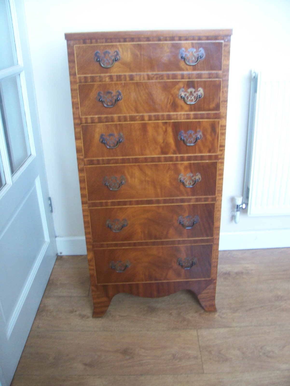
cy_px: 193
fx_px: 379
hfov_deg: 41.8
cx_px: 145
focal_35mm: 34
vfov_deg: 53.9
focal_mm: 5.6
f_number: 2.7
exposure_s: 1/10
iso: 160
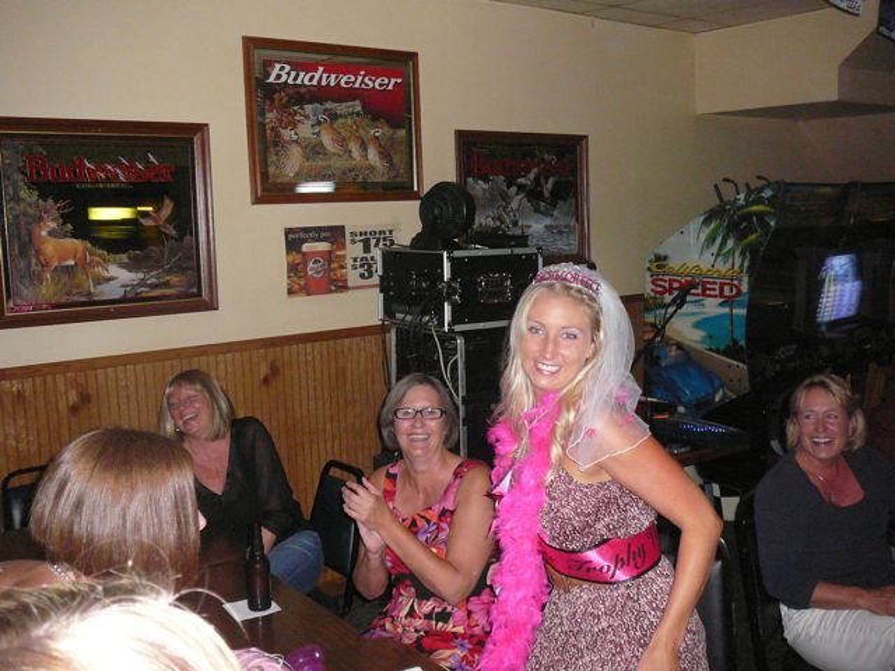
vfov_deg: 40.7
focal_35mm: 35
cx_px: 448
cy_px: 336
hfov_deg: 52.6
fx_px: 905
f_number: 2.8
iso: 400
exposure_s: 1/30
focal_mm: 5.2
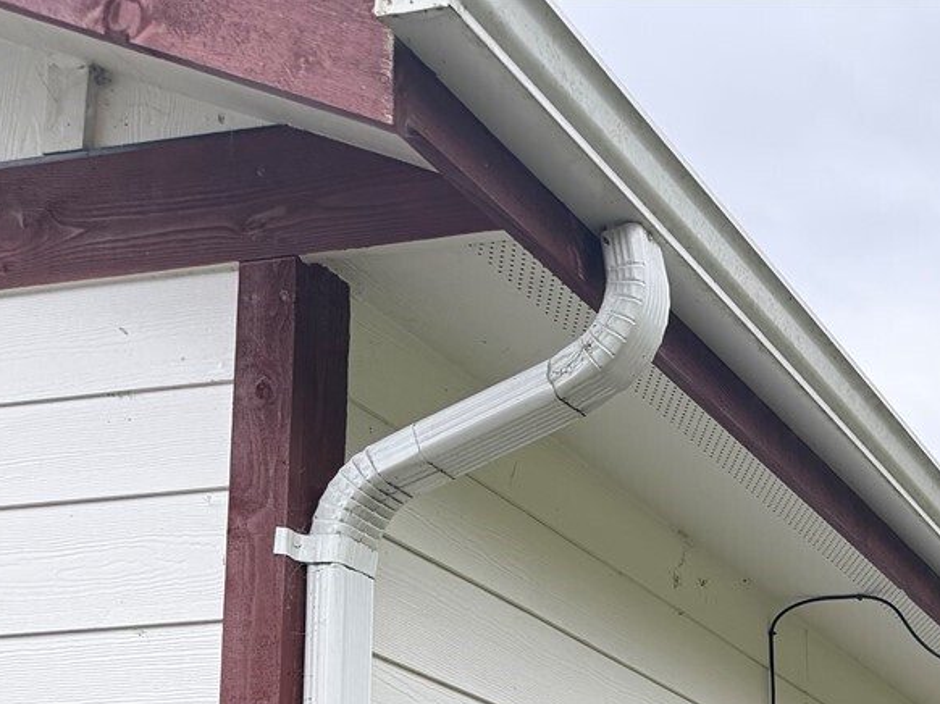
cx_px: 1119
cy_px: 966
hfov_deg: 26.3
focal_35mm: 66
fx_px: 1791
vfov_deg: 20.0
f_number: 1.78
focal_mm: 6.76
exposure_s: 1/243
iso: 160
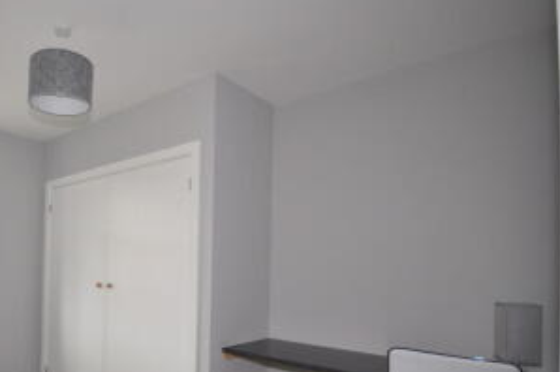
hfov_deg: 68.1
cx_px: 128
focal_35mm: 24
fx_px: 373
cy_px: 262
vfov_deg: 51.5
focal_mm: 10
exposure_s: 1/80
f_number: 4.5
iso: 400
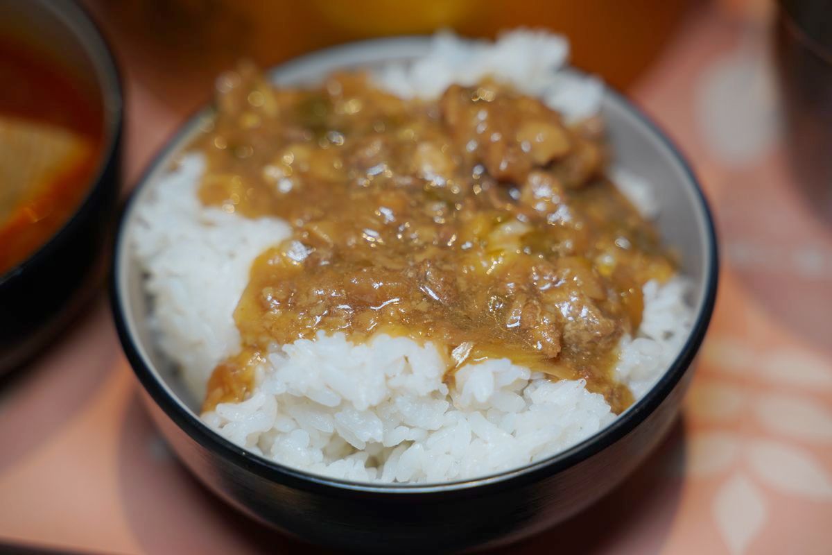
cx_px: 416
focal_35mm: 75
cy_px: 278
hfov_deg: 27.0
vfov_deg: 18.2
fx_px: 1733
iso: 100
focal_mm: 75
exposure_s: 1/80
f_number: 4
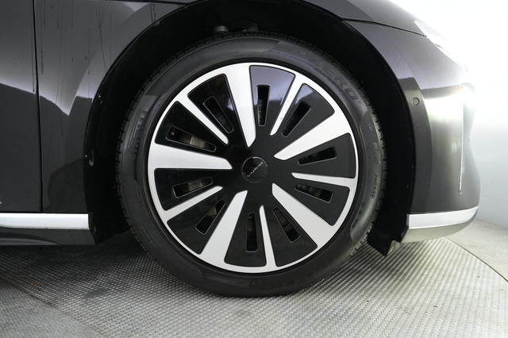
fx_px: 338
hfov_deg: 73.8
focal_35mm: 24
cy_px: 169
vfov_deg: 53.1
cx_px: 254
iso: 4000
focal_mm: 24
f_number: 2.8
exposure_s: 1/160
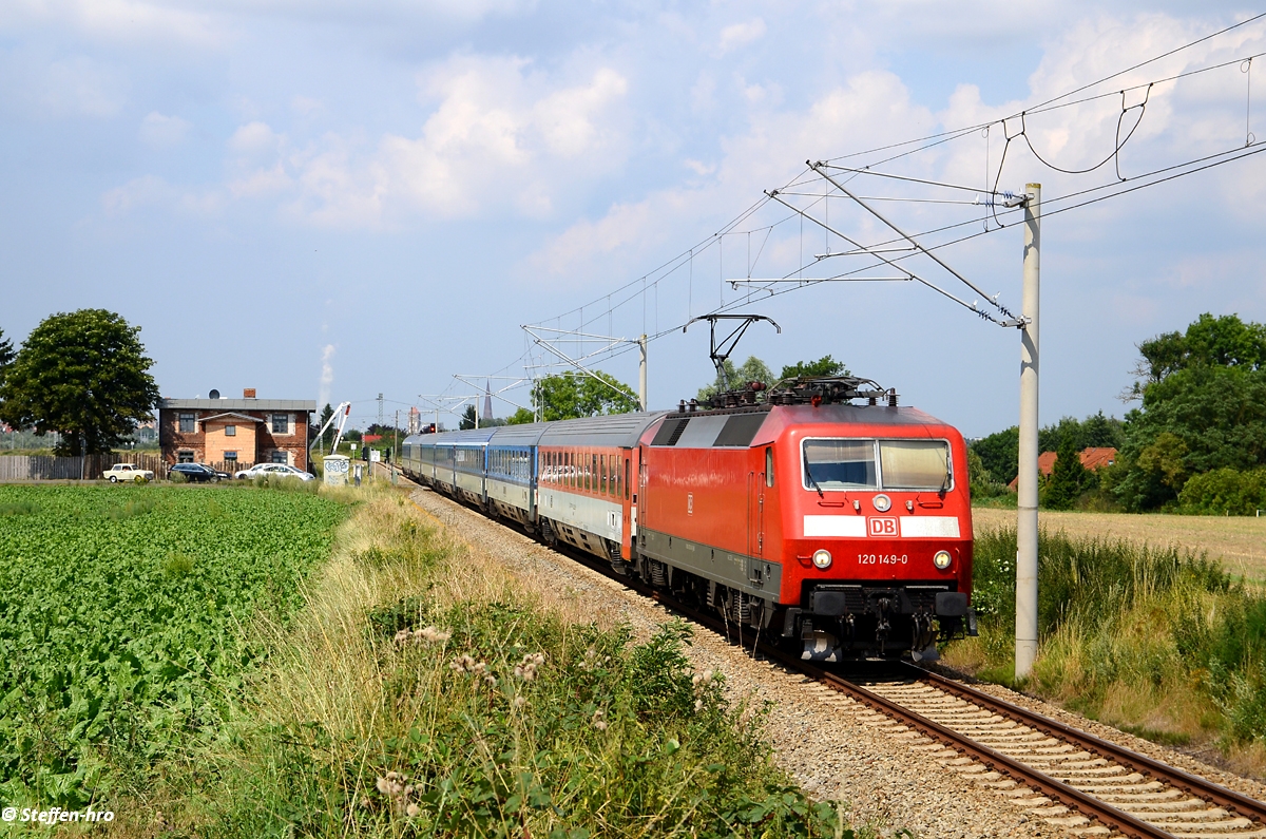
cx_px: 633
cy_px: 420
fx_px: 2369
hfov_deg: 29.9
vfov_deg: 20.1
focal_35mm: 68
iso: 250
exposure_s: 1/1000
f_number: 7.1
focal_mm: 45
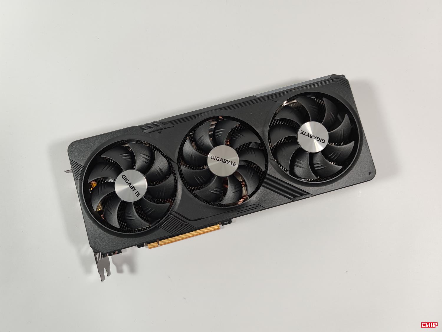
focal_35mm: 25
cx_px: 221
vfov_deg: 54.9
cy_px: 166
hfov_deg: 69.4
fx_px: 319
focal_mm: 6.78
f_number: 1.85
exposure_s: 1/100
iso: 85
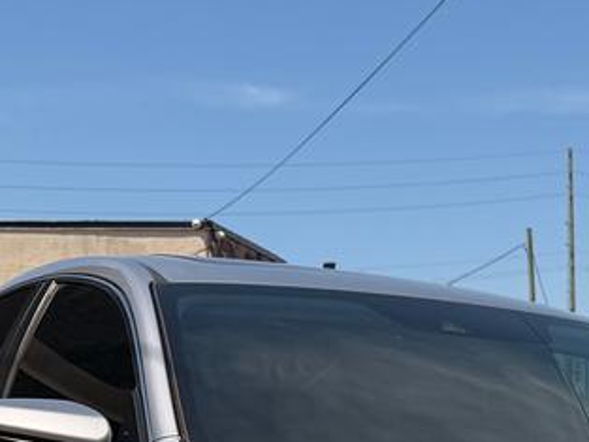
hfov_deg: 19.3
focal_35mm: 98
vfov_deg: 14.0
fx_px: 1668
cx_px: 630
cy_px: 700
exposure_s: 1/7353
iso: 80
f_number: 1.78
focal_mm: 6.76
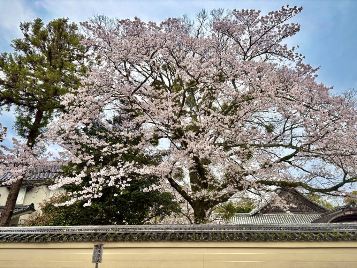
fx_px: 268
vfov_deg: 53.1
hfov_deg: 67.3
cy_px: 134
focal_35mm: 26
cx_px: 178
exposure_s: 1/2985
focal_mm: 5.96
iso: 50
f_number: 1.6
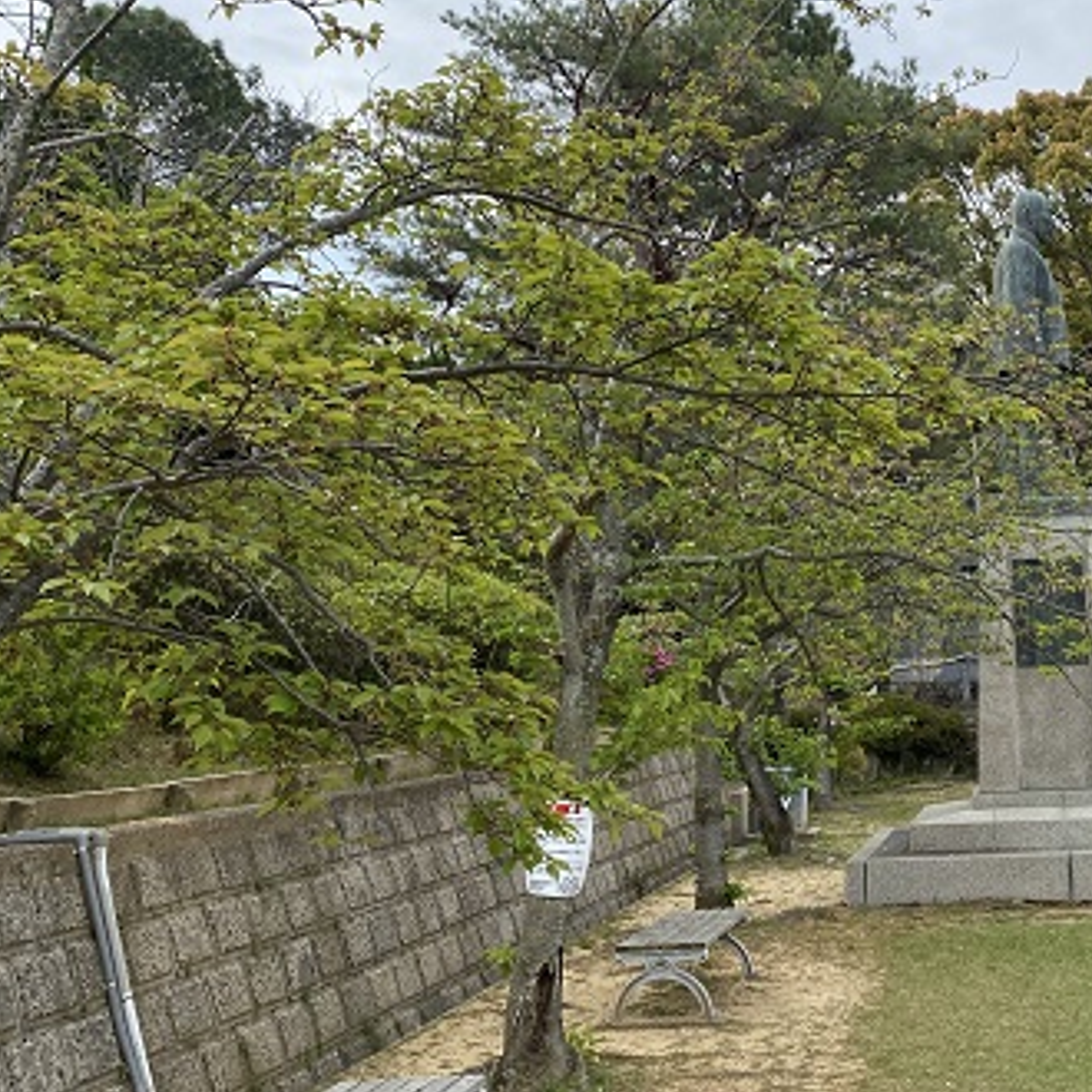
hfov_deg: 35.4
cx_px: 900
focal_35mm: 46
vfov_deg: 36.6
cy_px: 433
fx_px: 1642
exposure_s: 1/1362
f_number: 1.8
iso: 32
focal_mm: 4.25
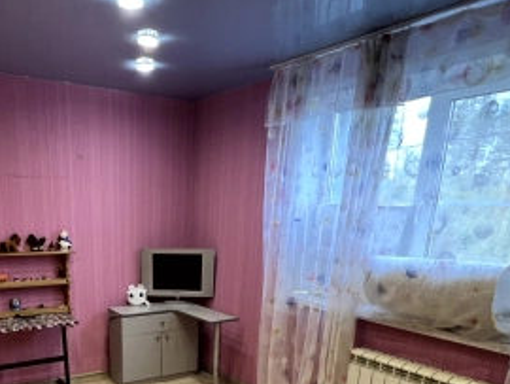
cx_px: 164
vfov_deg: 42.1
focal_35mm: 30
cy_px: 361
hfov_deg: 58.4
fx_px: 442
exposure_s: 1/50
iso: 125
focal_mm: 1.57
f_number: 1.8
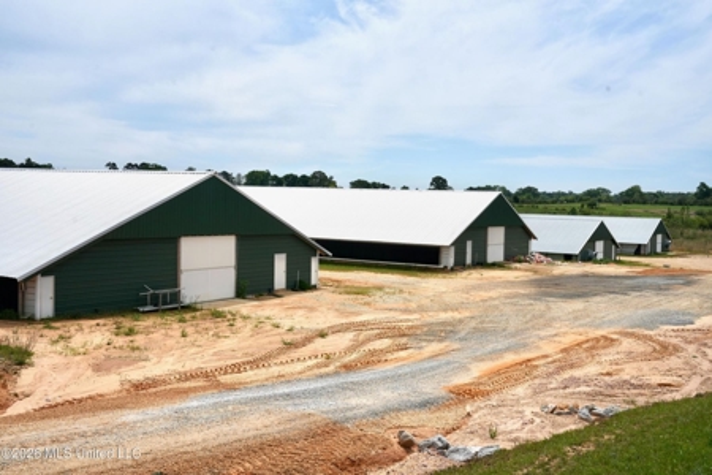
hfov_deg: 48.5
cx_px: 356
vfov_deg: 33.4
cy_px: 238
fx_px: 791
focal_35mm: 40
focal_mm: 40
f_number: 11
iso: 320
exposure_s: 1/1000
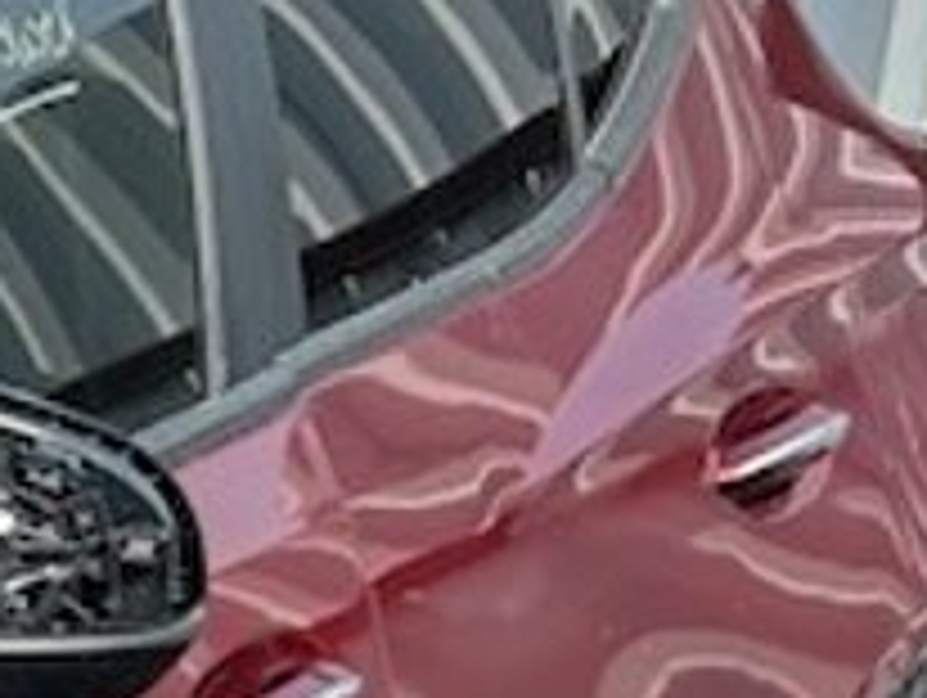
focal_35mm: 191
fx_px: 5121
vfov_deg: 7.3
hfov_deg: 8.5
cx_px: -1951
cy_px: 1650
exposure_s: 1/1645
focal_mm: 5.7
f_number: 1.5
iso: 50
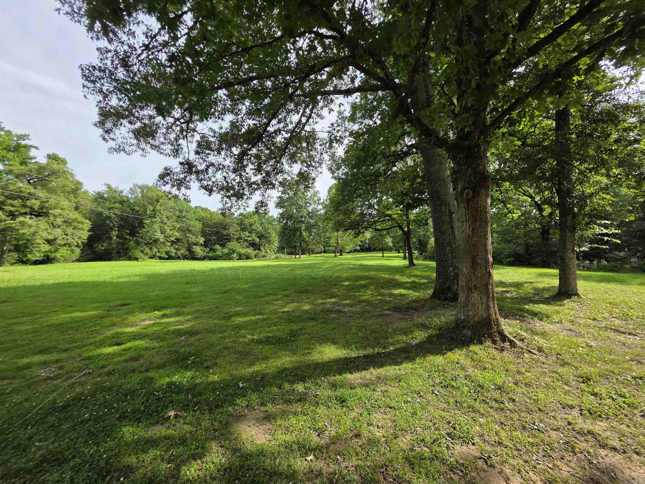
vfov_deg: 89.9
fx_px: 242
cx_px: 322
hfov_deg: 106.2
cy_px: 242
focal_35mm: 13
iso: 40
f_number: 1.9
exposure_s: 1/965
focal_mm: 2.2
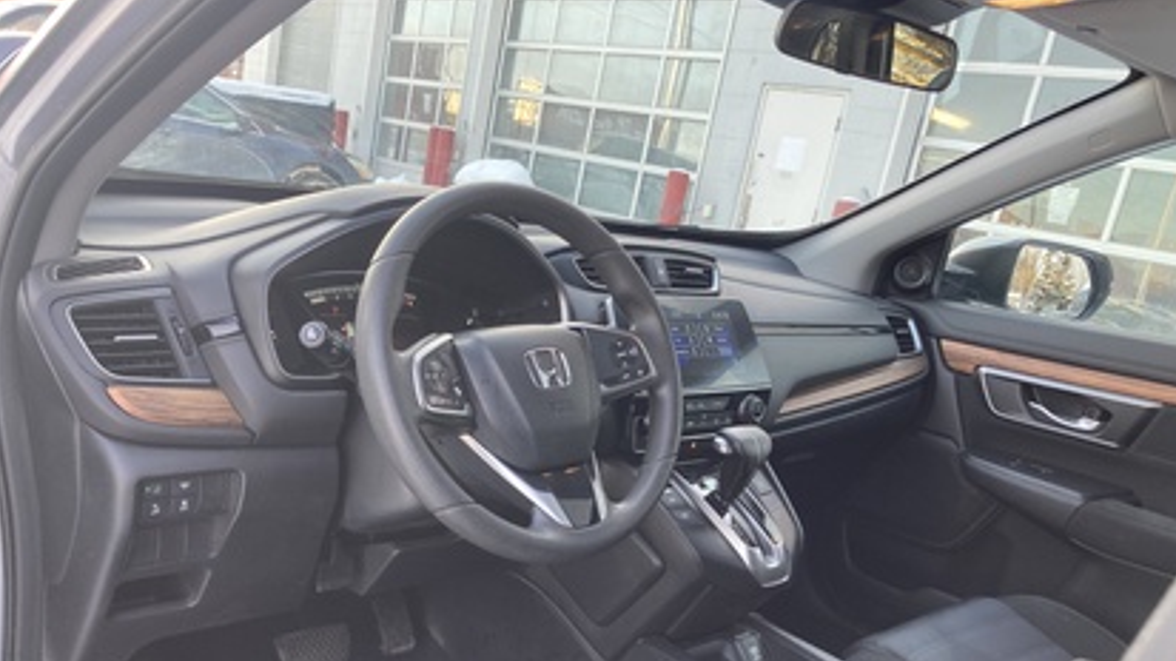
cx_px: 592
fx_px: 966
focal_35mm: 31
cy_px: 437
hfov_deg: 62.6
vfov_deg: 37.4
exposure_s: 1/121
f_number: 1.8
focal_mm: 3.99
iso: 64
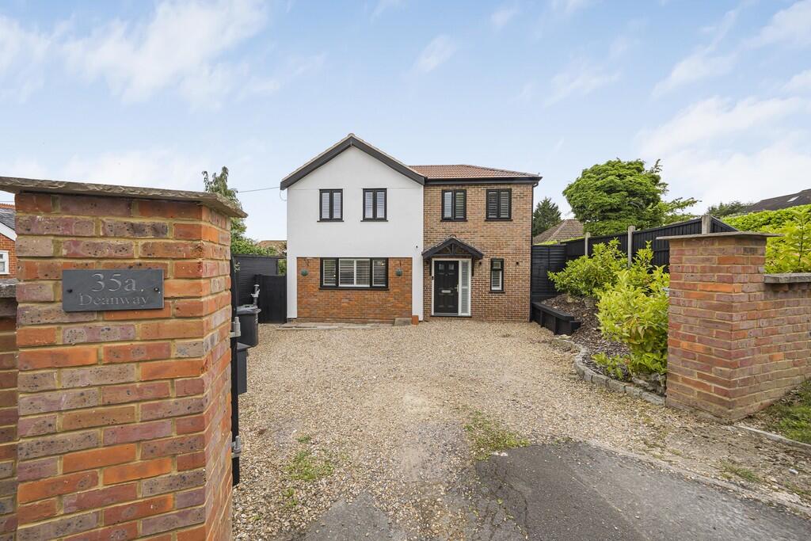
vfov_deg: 85.4
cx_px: 406
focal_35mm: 13
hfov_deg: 108.3
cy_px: 270
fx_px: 293
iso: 320
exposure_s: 1/400
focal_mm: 13
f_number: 9
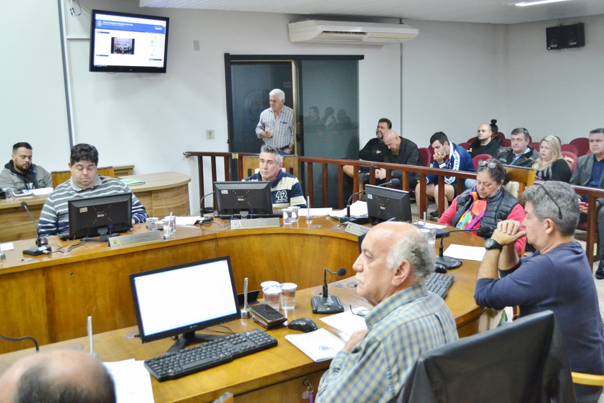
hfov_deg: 53.1
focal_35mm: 36
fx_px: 604
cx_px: 302
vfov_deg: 36.9
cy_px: 202
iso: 1600
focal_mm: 24
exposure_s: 1/50
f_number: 4
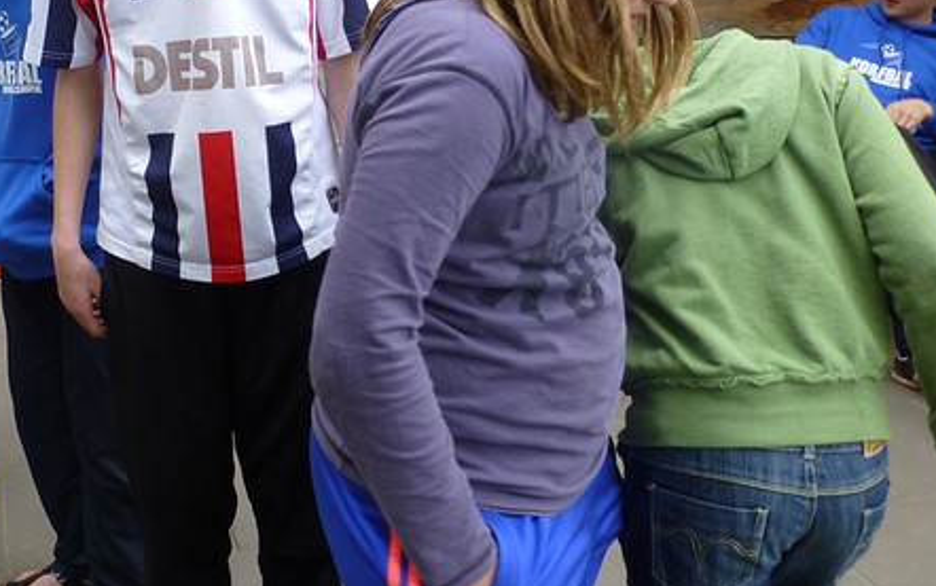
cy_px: 47
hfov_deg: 41.0
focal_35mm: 46
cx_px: 144
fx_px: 1174
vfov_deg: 27.0
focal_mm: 4.3
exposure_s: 1/160
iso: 100
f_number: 4
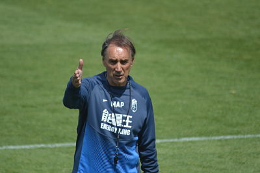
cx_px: 130
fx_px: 3247
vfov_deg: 3.0
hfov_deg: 4.6
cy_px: 86
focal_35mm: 450
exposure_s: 1/800
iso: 100
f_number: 5.6
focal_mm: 300
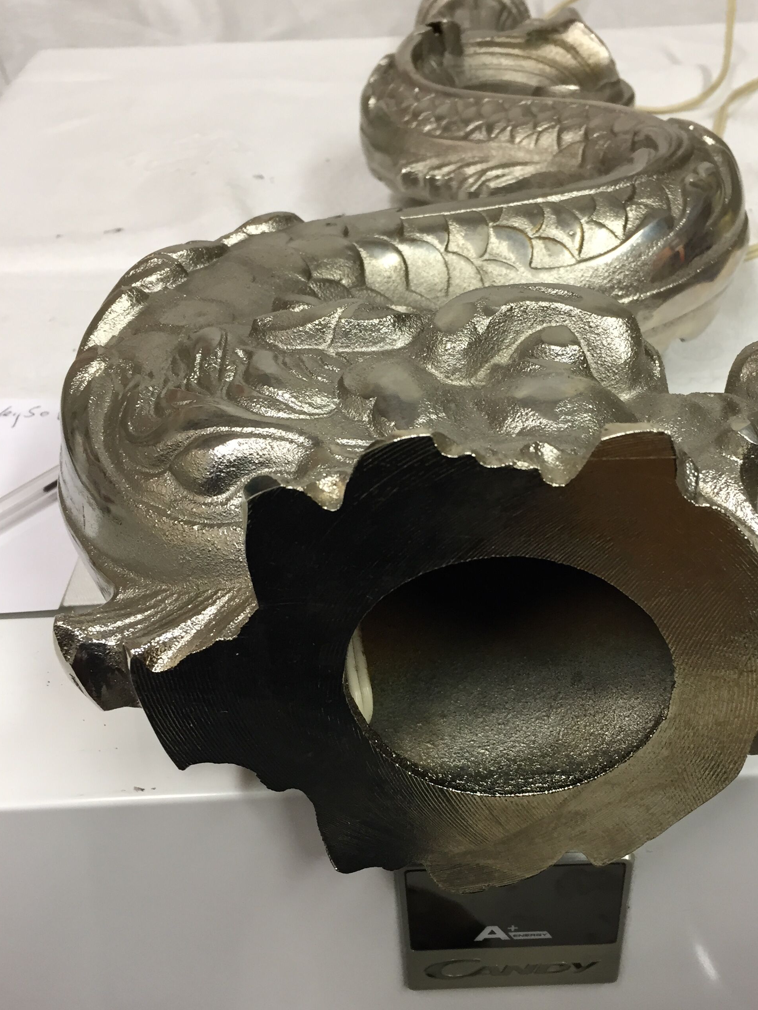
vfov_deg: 50.1
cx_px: 460
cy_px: 524
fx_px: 1080
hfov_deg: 38.5
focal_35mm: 37
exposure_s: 1/33
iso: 50
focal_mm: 4.15
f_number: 2.2
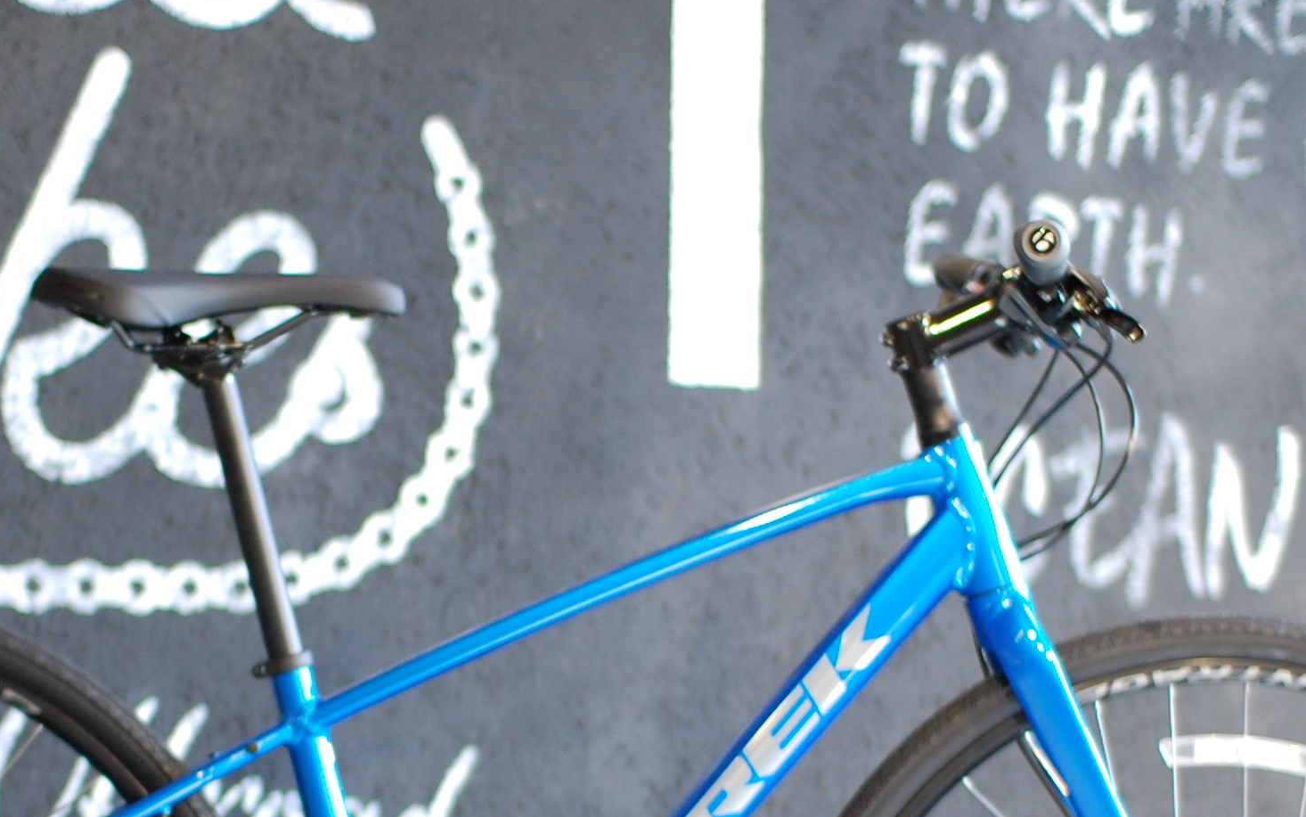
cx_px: 490
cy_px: 780
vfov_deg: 13.8
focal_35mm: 94
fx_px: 3346
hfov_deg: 22.0
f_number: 1.8
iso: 400
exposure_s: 1/320
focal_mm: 30
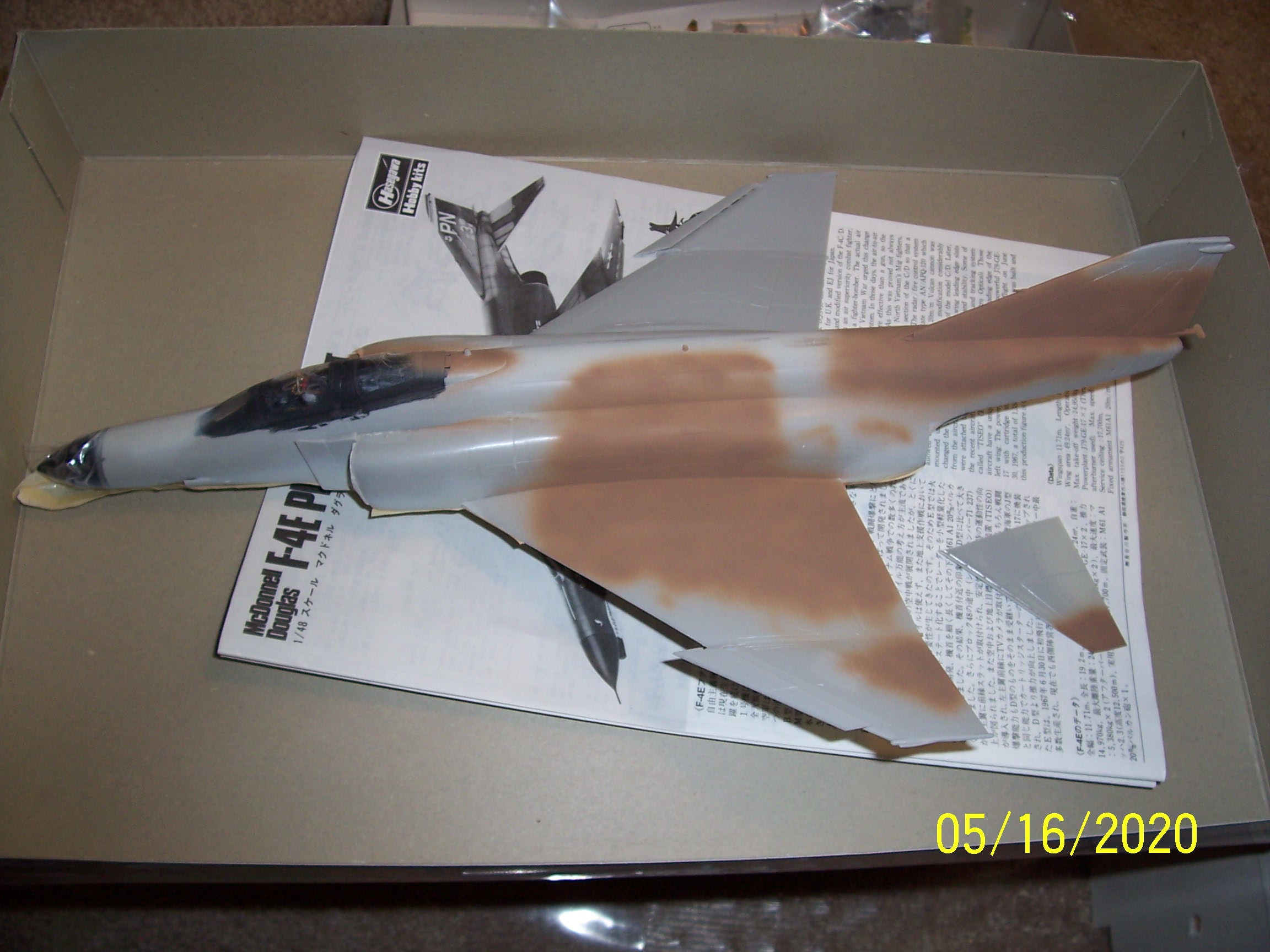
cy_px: 476
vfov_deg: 41.8
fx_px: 1247
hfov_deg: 54.0
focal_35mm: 34
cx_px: 635
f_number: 2.7
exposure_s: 1/60
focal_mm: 5.6
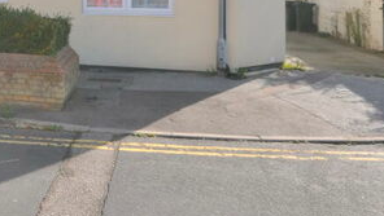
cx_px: 27
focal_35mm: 48
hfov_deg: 39.1
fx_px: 492
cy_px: -36
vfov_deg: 23.0
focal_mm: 13
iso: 200
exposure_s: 1/200
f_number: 10
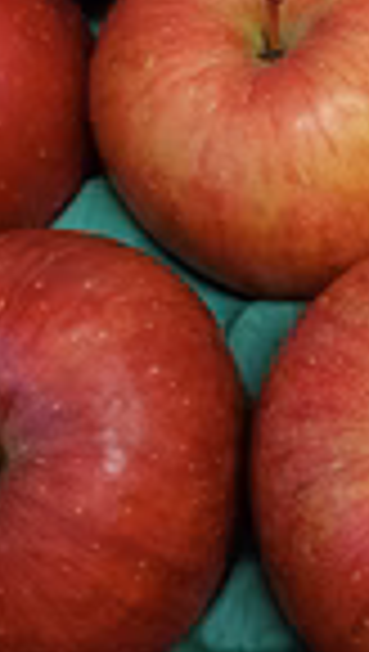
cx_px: 468
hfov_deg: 16.0
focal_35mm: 72
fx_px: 1247
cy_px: 85
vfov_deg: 28.4
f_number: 1.8
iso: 200
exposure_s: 1/60
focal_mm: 5.23
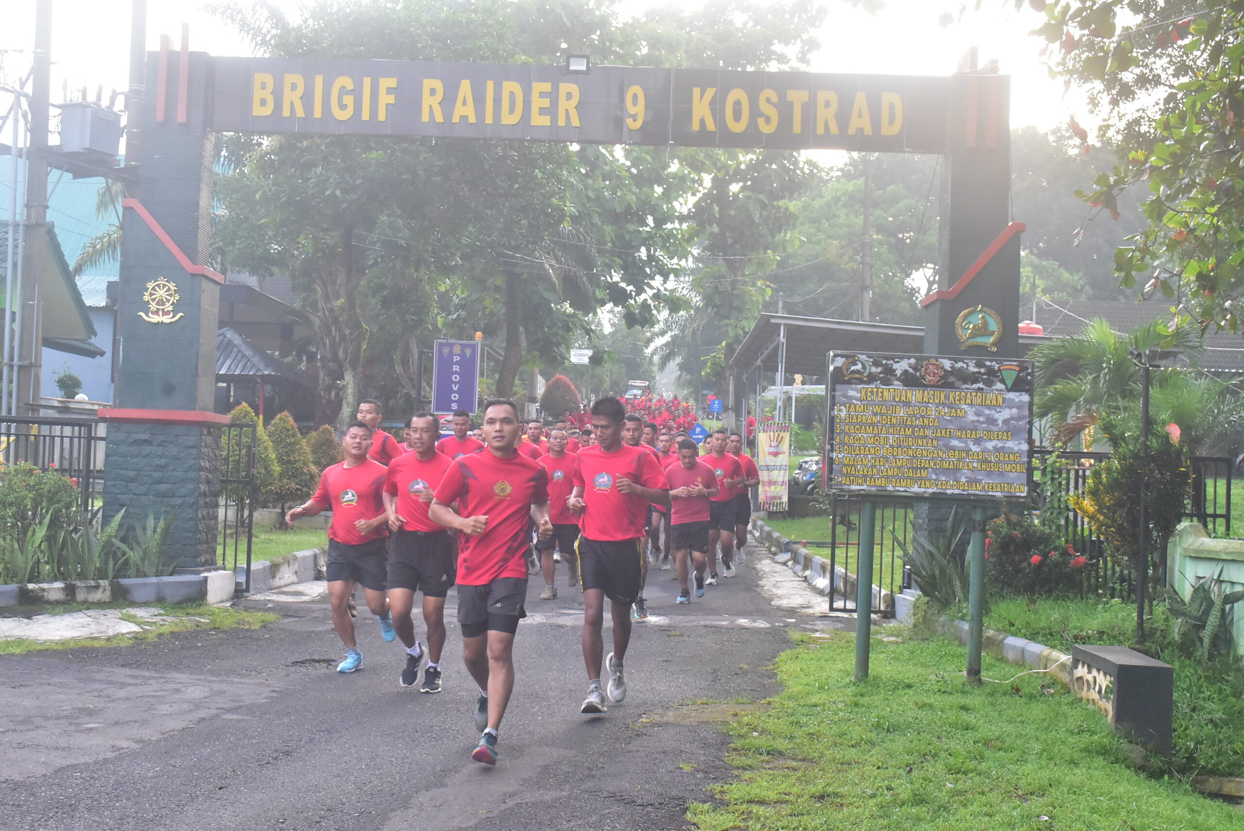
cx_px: 622
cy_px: 416
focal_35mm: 51
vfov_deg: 26.5
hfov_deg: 38.9
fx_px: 1764
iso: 1250
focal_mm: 34
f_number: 8
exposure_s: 1/160
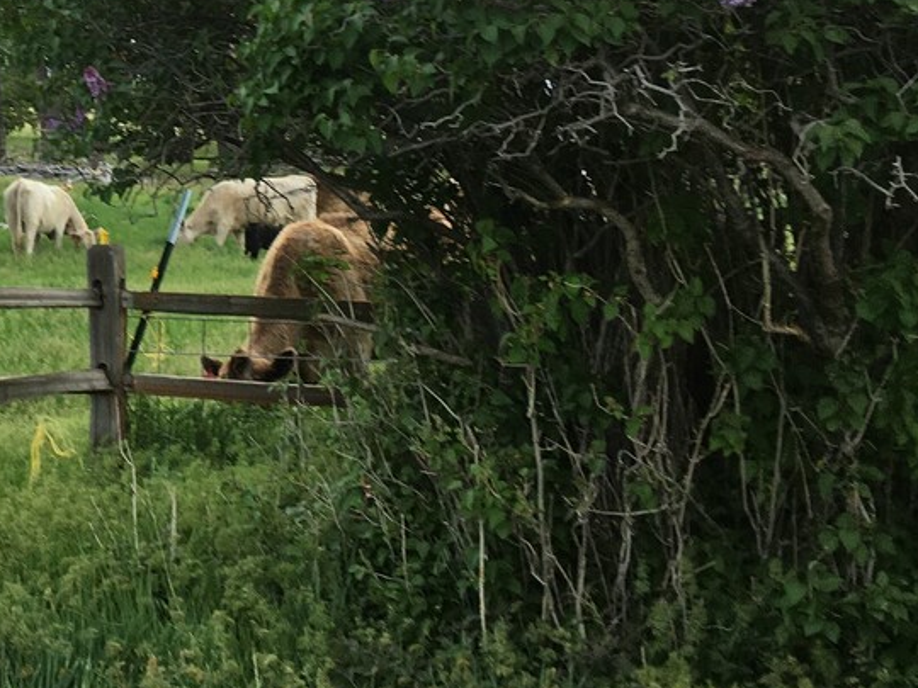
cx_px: 212
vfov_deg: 26.5
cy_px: 250
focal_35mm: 55
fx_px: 1459
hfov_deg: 34.1
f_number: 2.2
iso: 25
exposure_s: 1/120
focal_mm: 4.15
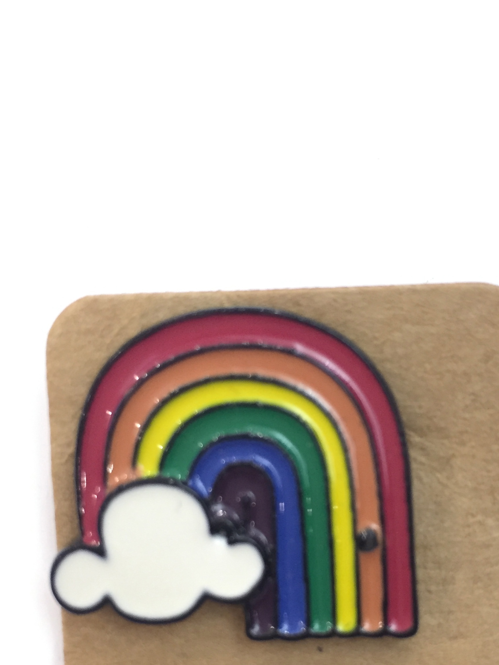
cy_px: 488
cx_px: 298
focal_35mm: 47
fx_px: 904
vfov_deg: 39.5
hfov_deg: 30.8
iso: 200
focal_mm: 4.15
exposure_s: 1/33
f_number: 2.2
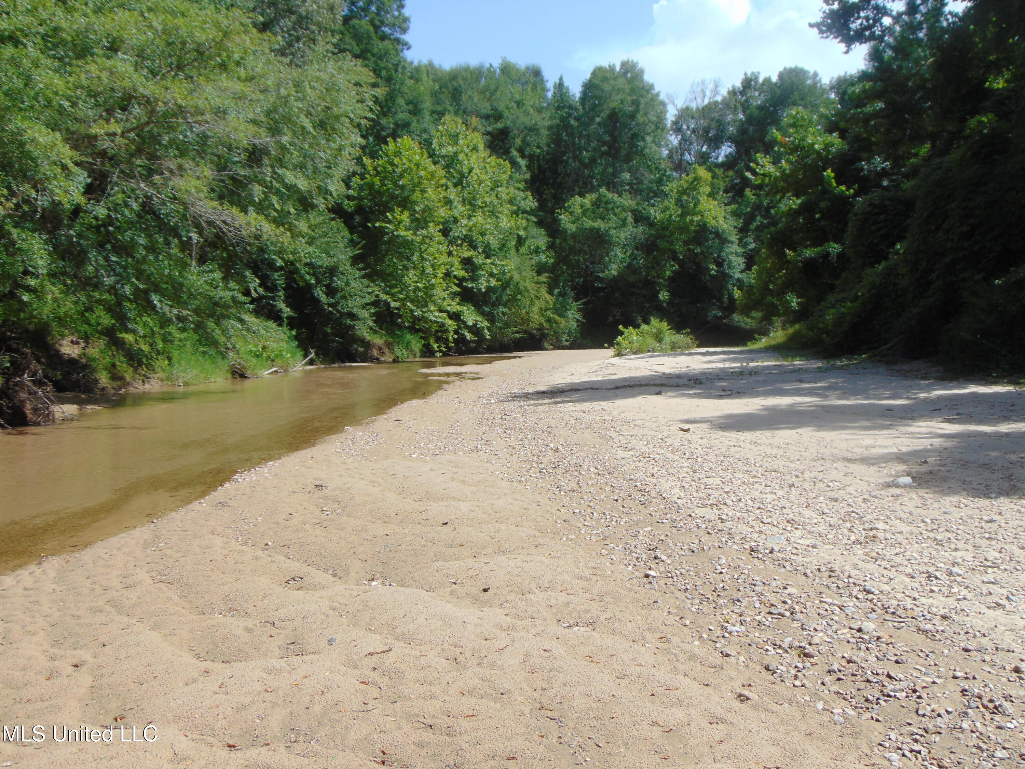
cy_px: 384
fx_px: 1036
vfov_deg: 40.7
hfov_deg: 52.6
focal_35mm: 35
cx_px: 512
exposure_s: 1/1000
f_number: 3.2
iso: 80
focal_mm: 6.3
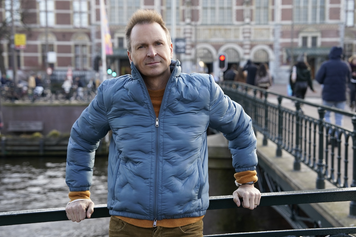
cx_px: 181
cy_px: 118
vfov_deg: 25.1
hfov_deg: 36.9
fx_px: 534
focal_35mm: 54
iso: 800
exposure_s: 1/640
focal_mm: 50
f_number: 3.5
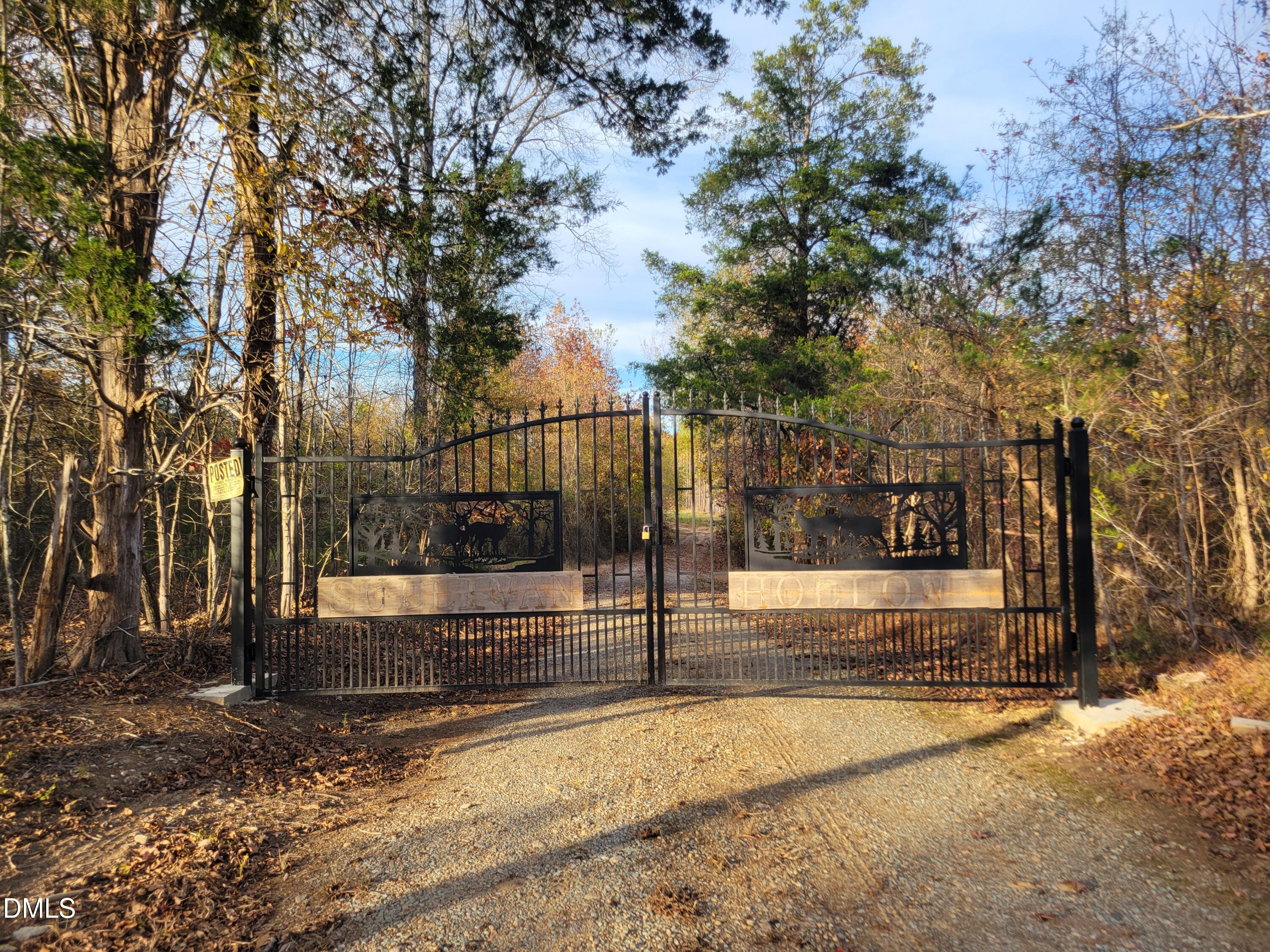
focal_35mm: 26
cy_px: 476
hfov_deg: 67.3
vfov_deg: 53.1
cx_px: 635
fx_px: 954
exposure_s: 1/609
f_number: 1.8
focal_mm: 5.4
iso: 40
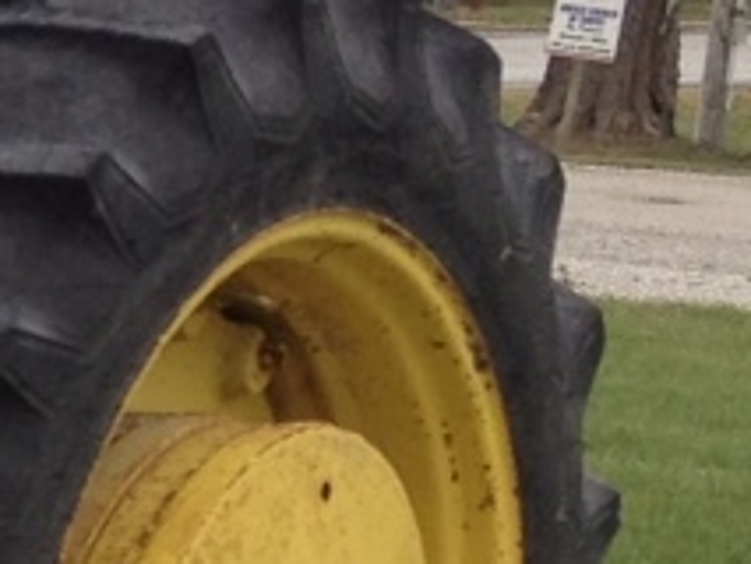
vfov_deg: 5.5
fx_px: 5818
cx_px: -2063
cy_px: 790
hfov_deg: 6.3
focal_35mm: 268
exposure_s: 1/506
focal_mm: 4.28
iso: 50
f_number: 2.4
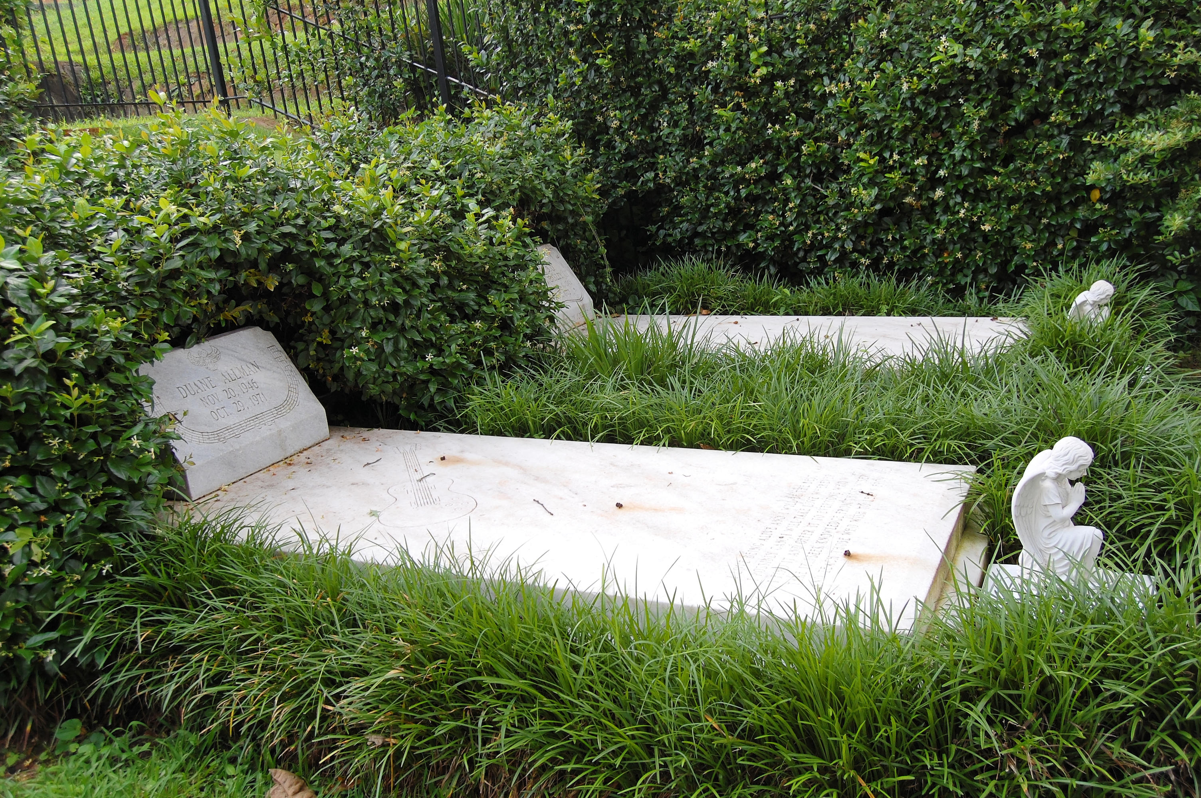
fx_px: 1000
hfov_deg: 62.0
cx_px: 600
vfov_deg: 43.5
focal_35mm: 30
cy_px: 399
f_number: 5.6
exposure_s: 1/125
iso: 200
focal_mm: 20
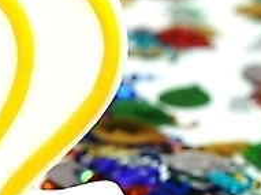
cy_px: 112
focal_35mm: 226
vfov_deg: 6.6
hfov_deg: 8.7
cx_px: -33
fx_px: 1703
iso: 100
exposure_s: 1/60
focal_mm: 50
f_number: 8
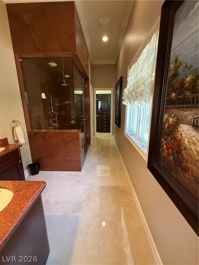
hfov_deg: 85.7
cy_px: 132
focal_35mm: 14
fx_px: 107
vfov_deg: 102.1
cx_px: 100
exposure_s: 1/60
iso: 400
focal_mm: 2.22
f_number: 2.2
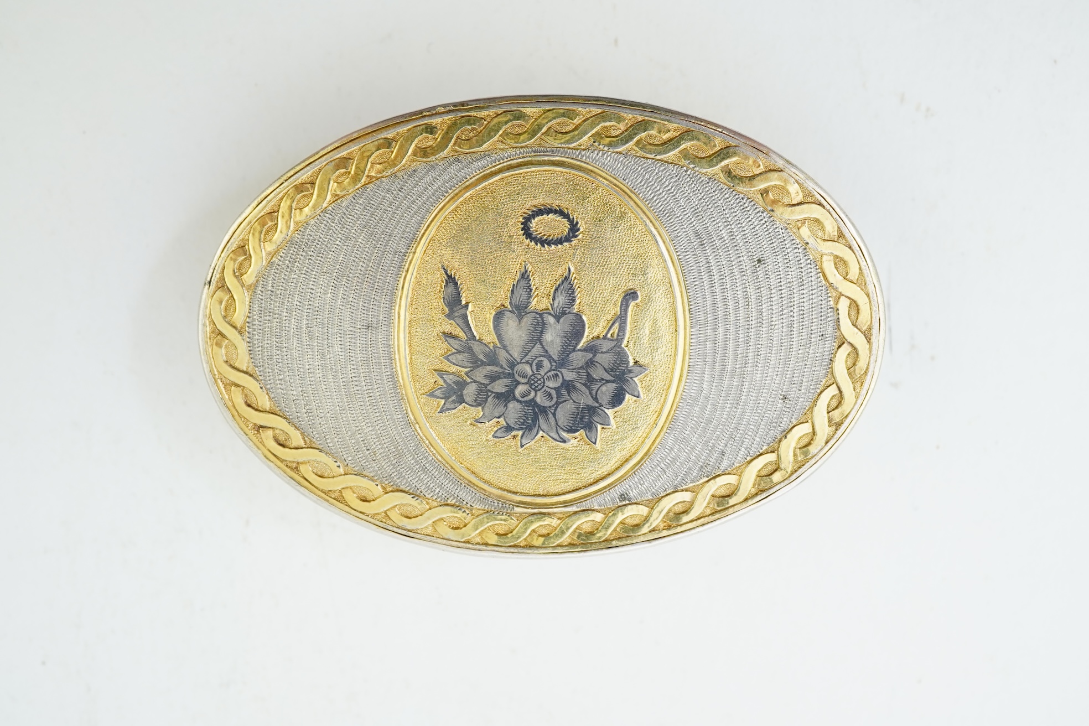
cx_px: 544
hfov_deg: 43.6
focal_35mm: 45
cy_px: 363
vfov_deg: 29.9
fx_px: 1361
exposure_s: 1/50
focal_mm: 30
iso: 640
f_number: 13
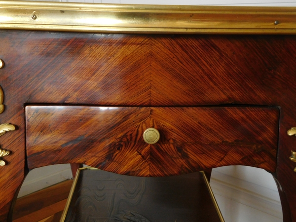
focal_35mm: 40
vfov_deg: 36.0
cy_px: 111
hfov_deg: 46.8
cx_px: 148
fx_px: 342
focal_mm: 7.1
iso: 400
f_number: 3.9
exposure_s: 1/20
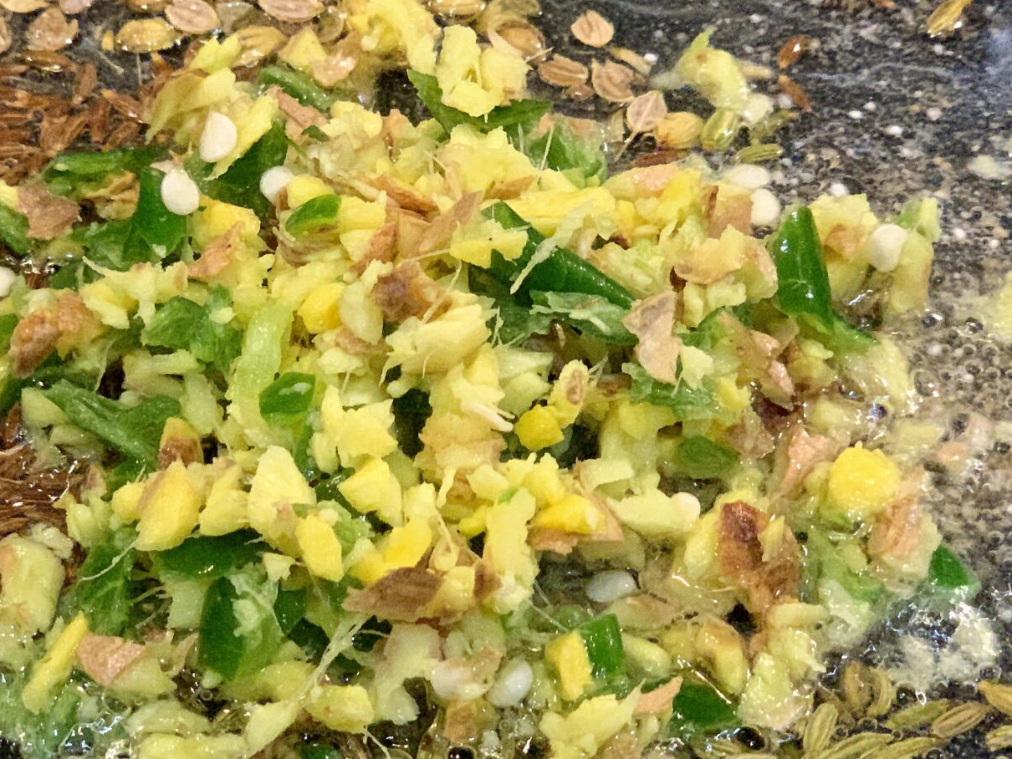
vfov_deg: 13.5
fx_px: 3216
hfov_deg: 17.9
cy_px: 415
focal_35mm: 110
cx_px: 423
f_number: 2.4
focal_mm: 6
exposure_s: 1/50
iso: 320
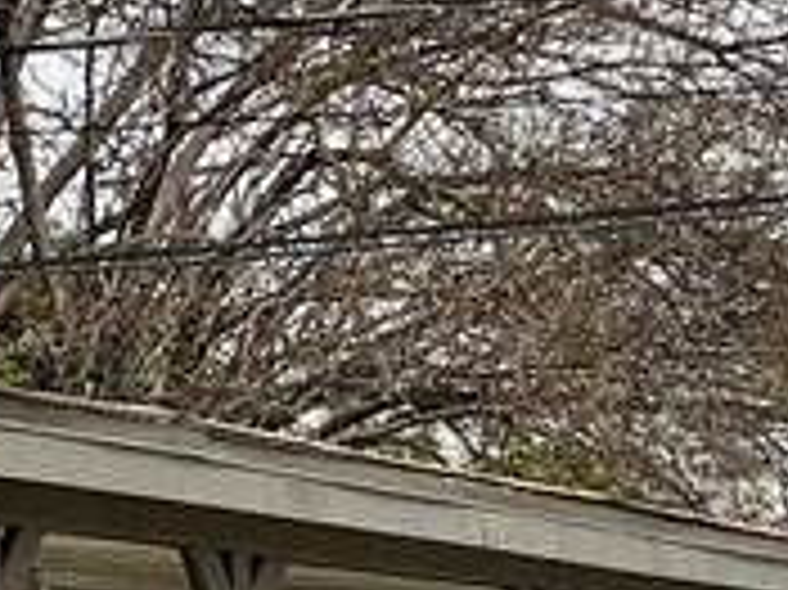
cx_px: -788
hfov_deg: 10.7
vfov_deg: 8.7
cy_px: 604
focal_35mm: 170
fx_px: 3867
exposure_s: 1/2227
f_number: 1.8
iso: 16
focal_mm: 3
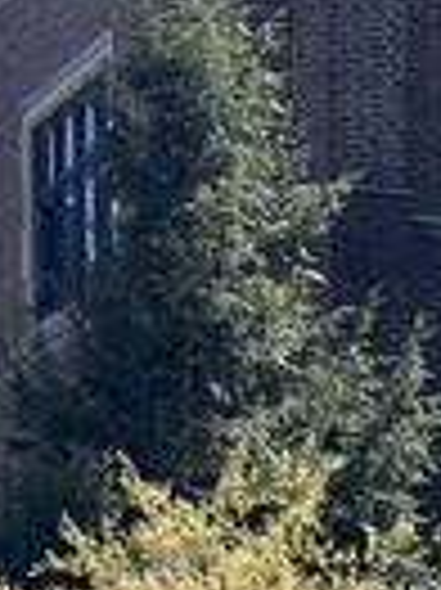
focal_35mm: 204
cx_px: 202
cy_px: 1743
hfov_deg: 7.3
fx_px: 3471
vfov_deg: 8.3
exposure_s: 1/2208
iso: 50
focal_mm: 5.7
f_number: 1.5
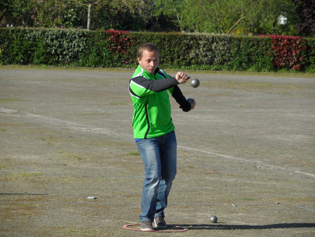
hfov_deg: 11.0
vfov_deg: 8.2
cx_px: 158
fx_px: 1638
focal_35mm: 180
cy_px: 118
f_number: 4.4
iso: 80
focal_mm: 29.7
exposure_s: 1/500
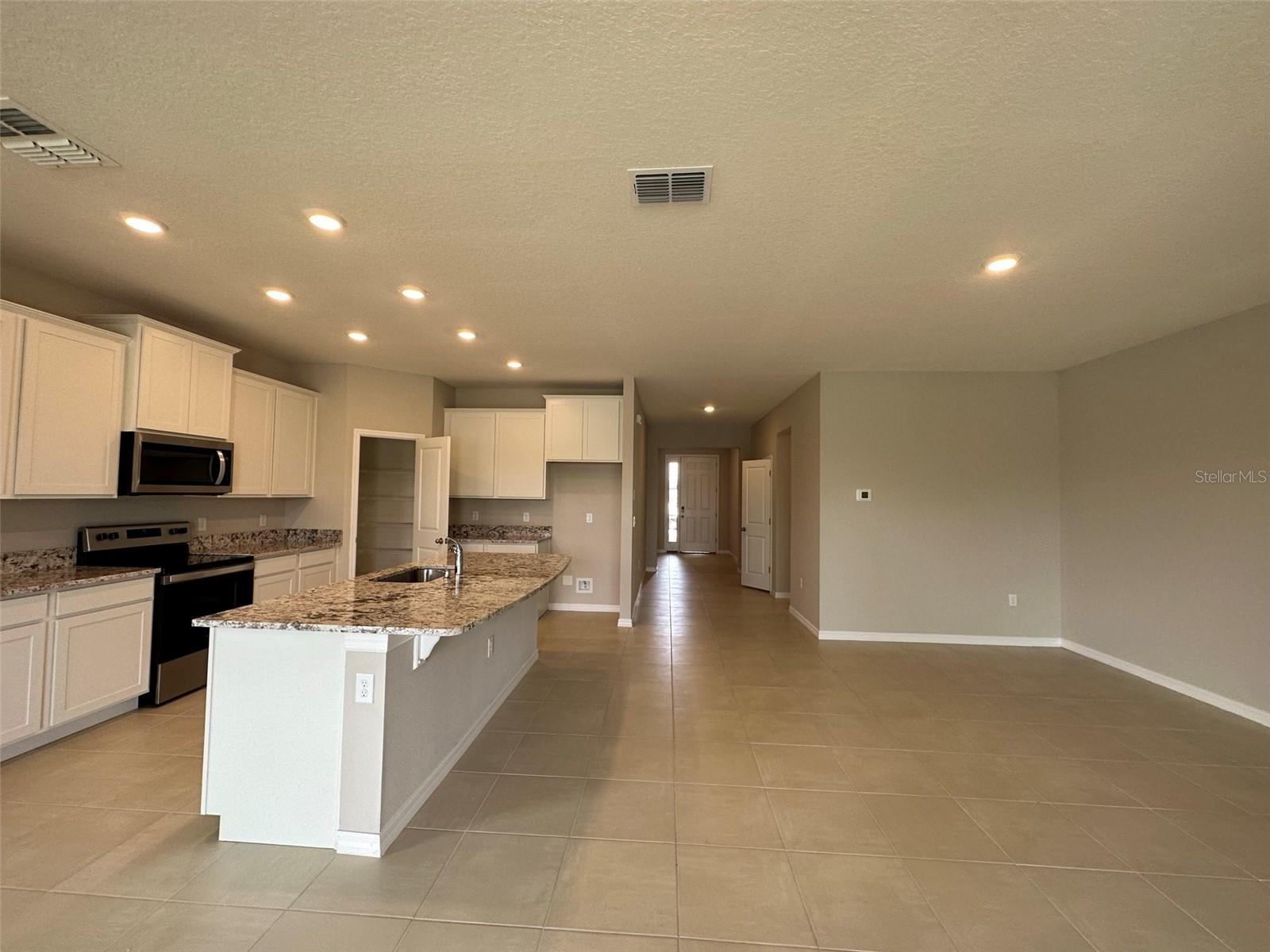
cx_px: 635
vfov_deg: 85.7
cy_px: 476
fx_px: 514
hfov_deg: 102.1
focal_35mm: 14
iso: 125
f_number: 2.2
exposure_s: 1/120
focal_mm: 2.22
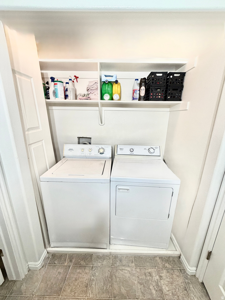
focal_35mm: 14
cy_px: 150
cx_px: 112
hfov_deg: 85.7
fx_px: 121
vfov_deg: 102.1
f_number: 2.2
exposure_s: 1/120
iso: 320
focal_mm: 2.22
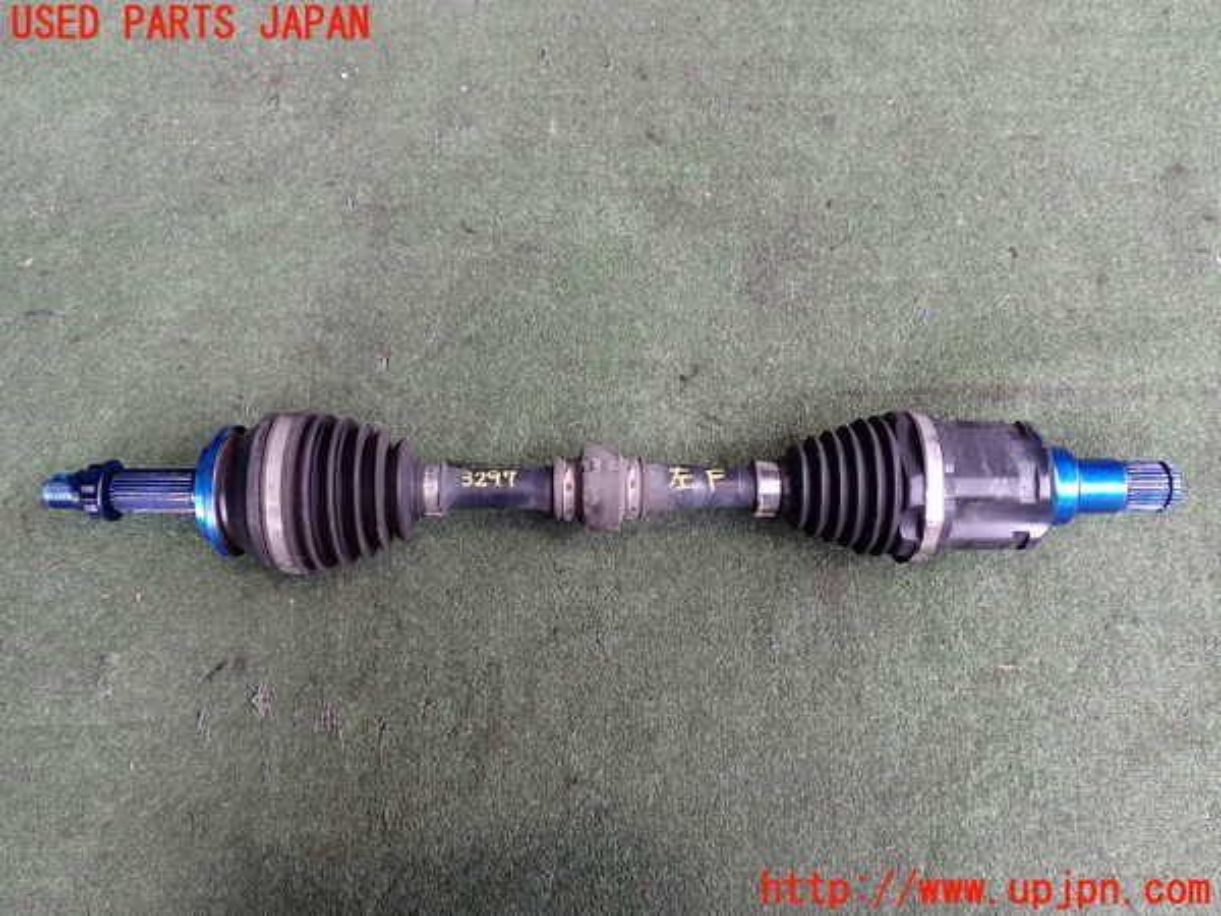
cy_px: 458
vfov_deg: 46.8
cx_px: 610
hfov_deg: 60.0
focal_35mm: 30
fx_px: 1058
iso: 200
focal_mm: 5.4
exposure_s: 1/80
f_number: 2.3
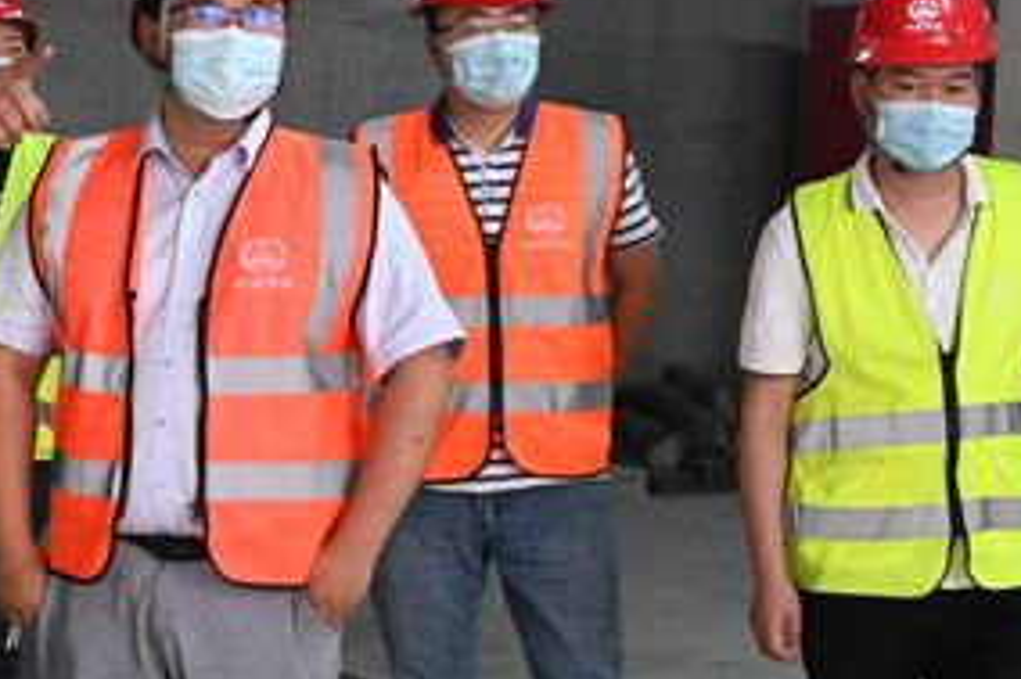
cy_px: 320
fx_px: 3004
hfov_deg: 18.9
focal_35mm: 106
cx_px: 72
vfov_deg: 12.9
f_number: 14
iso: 12800
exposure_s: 1/50
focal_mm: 43
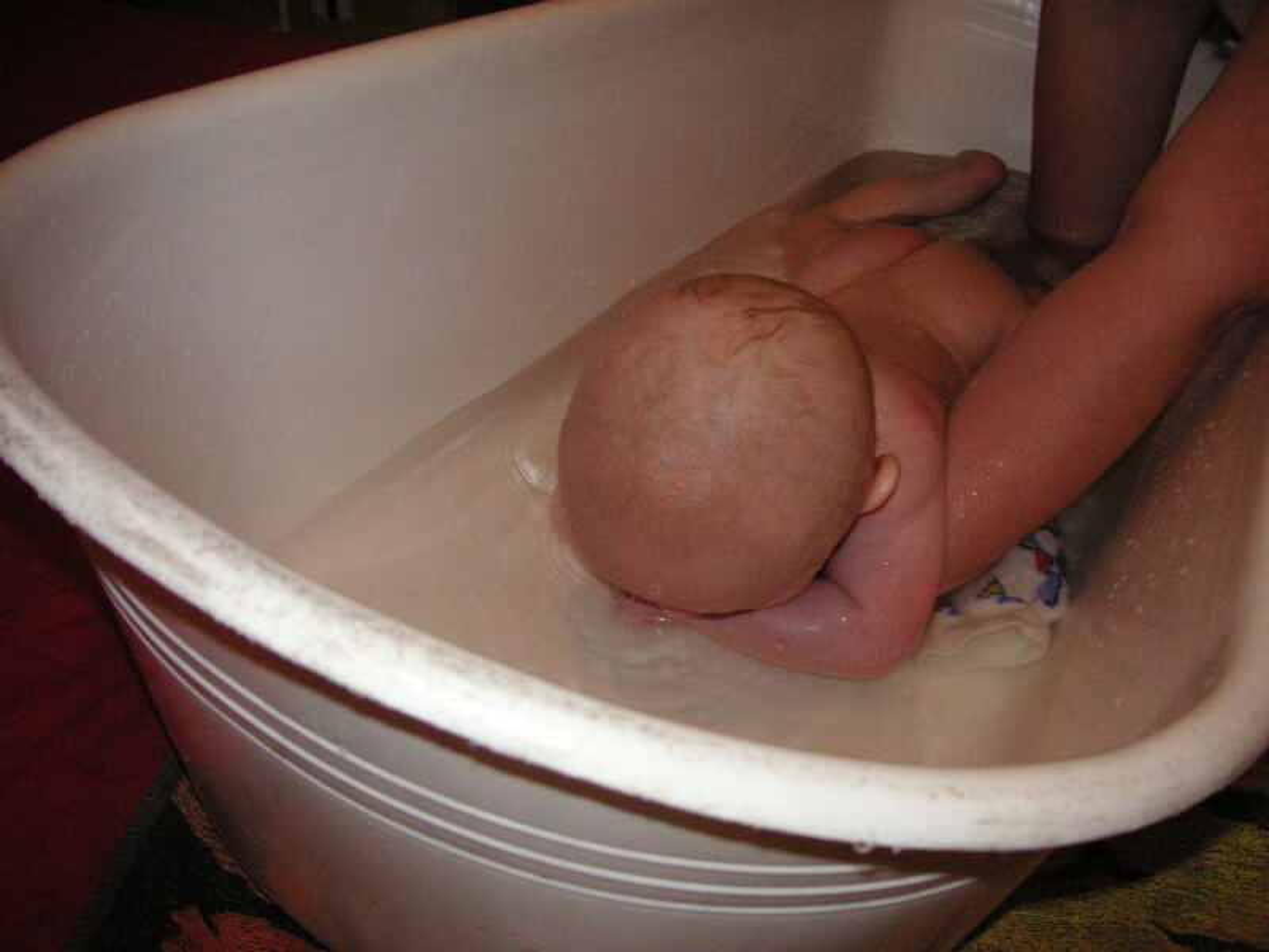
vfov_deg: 38.7
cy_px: 476
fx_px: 1356
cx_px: 634
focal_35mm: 37
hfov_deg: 50.1
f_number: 2.8
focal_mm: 6.1
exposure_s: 1/45
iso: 160
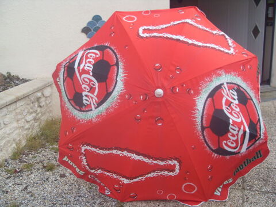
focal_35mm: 35
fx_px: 279
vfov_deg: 40.7
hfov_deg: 52.6
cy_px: 104
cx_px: 138
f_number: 2.8
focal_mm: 6.3
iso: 80
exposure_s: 1/750
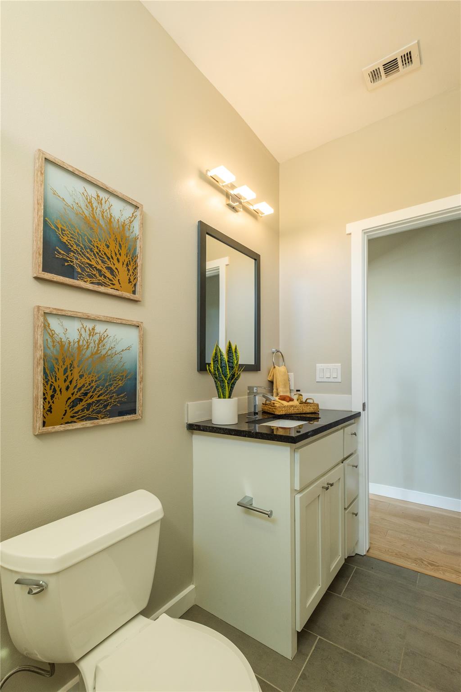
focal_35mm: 15
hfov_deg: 77.3
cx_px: 230
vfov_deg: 100.4
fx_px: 288
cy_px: 346
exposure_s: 1/50
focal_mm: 10
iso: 320
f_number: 4
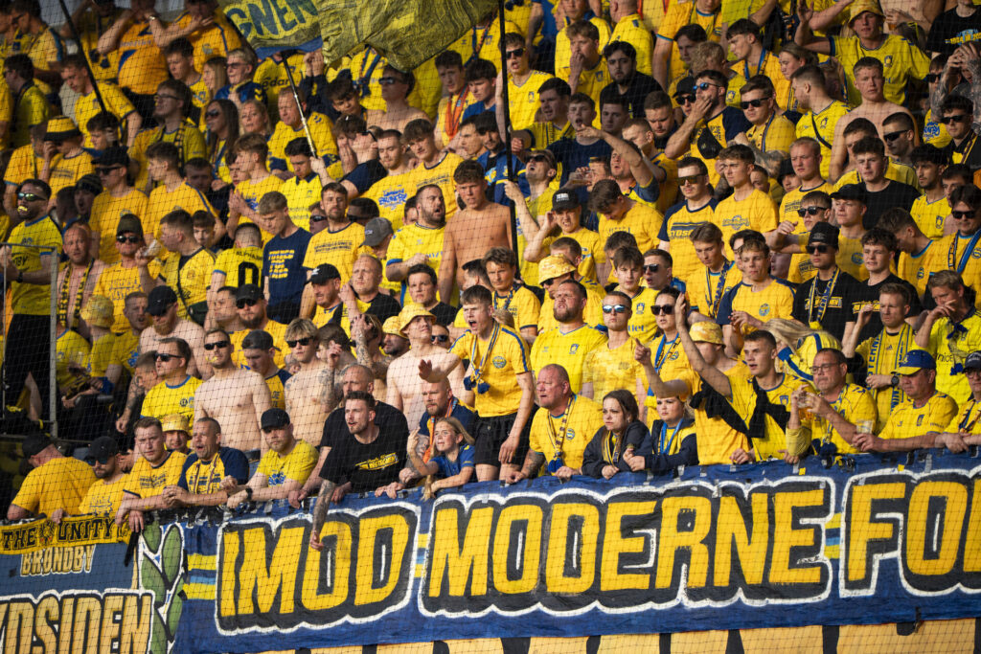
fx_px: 10901
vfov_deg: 3.4
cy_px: 327
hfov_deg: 5.2
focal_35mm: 400
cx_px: 490
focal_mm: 400
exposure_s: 1/1600
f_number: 2.8
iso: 800
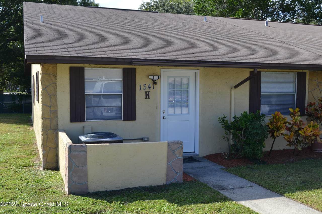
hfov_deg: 49.6
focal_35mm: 39
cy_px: 107
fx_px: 349
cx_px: 161
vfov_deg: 34.2
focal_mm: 26
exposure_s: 1/160
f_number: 6.3
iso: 100
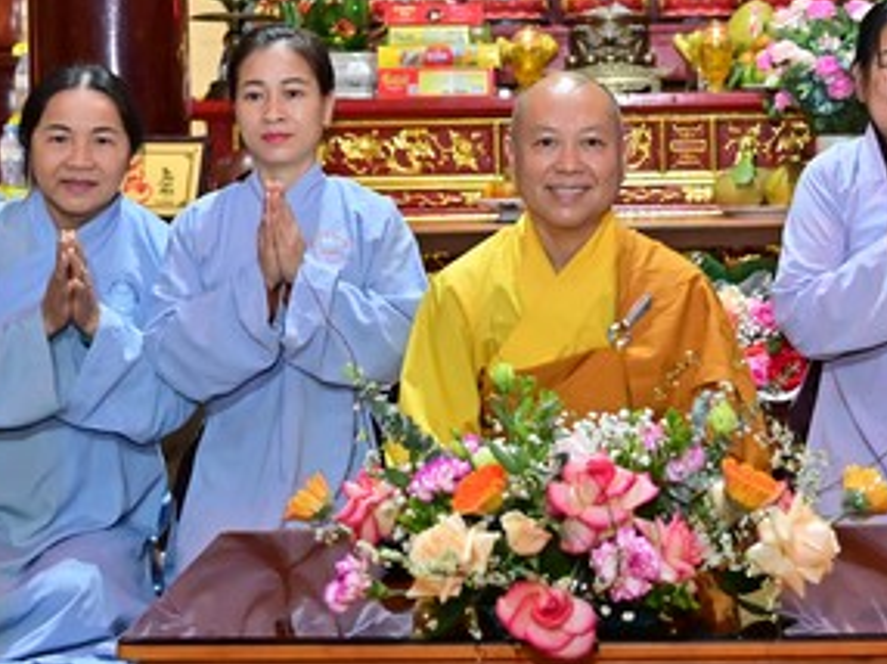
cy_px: 168
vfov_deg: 17.7
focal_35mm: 83
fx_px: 2125
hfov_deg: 23.5
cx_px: 568
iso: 3200
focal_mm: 38
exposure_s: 1/100
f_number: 4.5
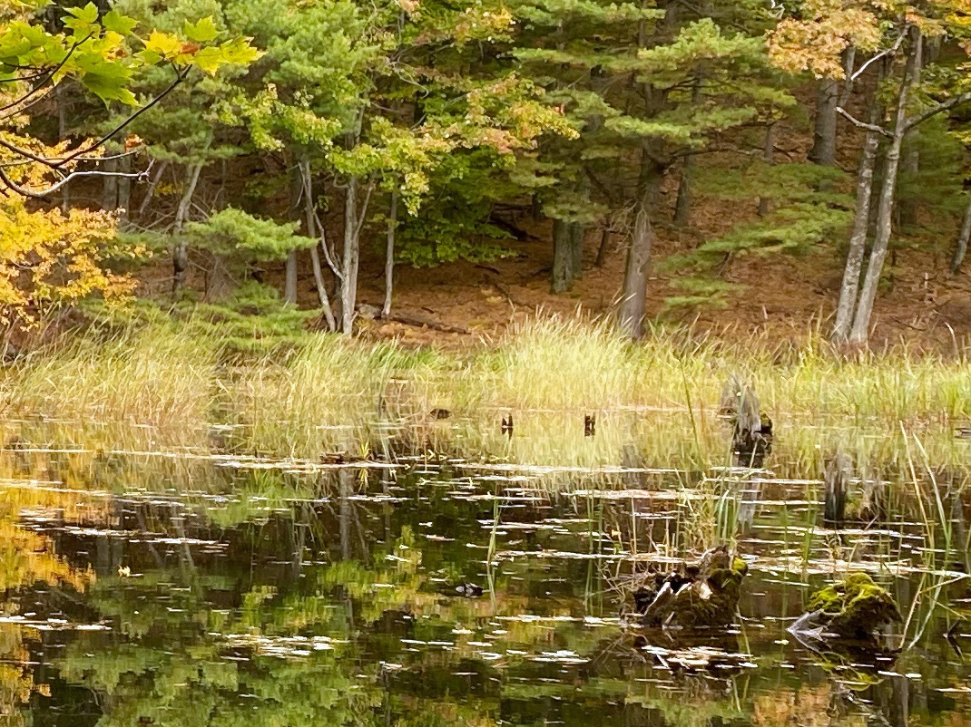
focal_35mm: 98
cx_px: -295
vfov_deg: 15.1
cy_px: 347
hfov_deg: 18.6
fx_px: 2748
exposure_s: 1/166
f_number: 1.8
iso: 32
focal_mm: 4.25
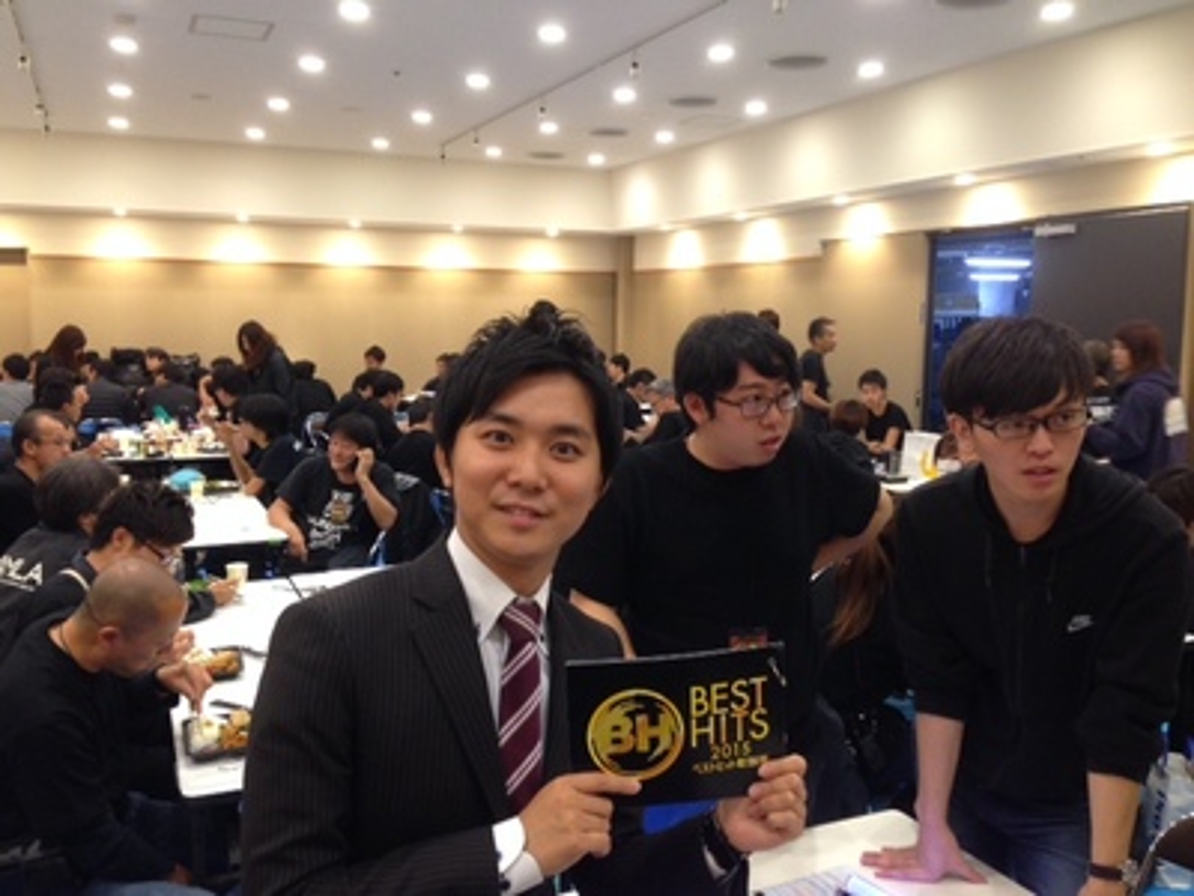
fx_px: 1138
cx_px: 597
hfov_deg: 55.4
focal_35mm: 33
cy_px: 448
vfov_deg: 42.9
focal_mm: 4.12
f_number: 2.4
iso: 125
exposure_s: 1/20
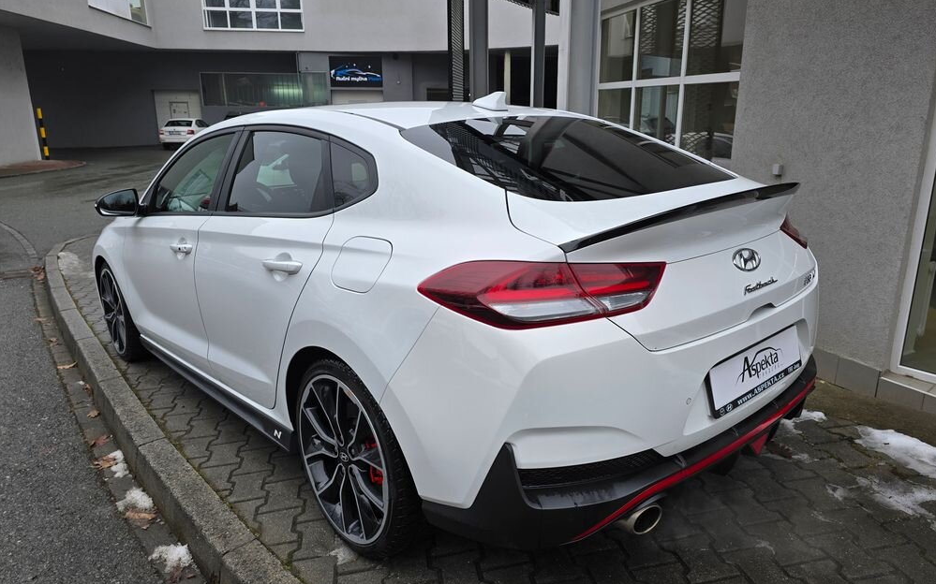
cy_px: 279
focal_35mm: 25
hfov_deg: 72.5
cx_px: 477
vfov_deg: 49.2
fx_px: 638
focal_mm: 6.3
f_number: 1.7
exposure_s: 1/100
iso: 16
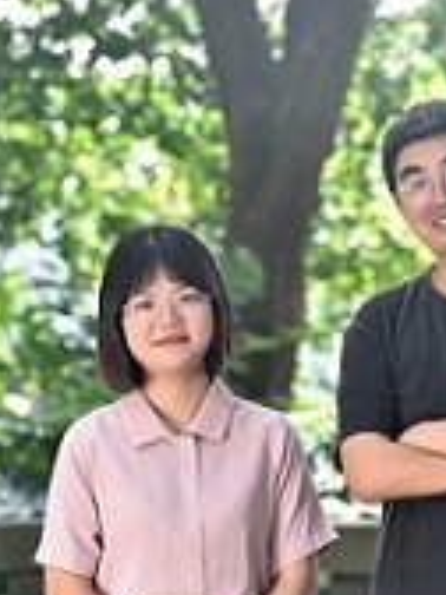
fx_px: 5171
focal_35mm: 301
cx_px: 319
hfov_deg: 4.9
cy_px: 558
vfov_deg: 6.6
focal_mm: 122
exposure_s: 1/100
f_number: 5
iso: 160
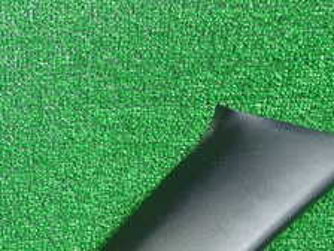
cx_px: 89
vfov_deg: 20.9
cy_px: 276
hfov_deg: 28.6
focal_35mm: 67
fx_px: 646
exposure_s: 1/30
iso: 200
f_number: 2
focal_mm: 4.5
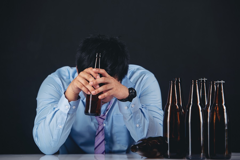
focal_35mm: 140
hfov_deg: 14.7
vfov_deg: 9.8
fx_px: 933
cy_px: 80
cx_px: 120
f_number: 4
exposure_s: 1/200
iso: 100
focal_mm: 140
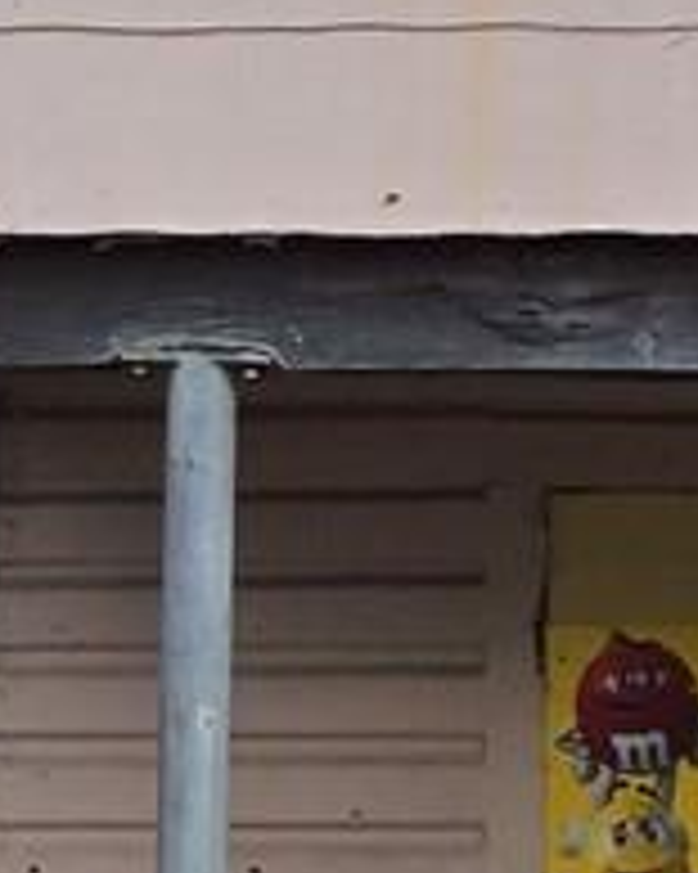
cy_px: 189
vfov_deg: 10.4
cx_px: 518
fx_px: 4781
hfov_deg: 8.3
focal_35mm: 185
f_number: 1.8
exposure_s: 1/854
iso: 25
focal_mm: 5.4
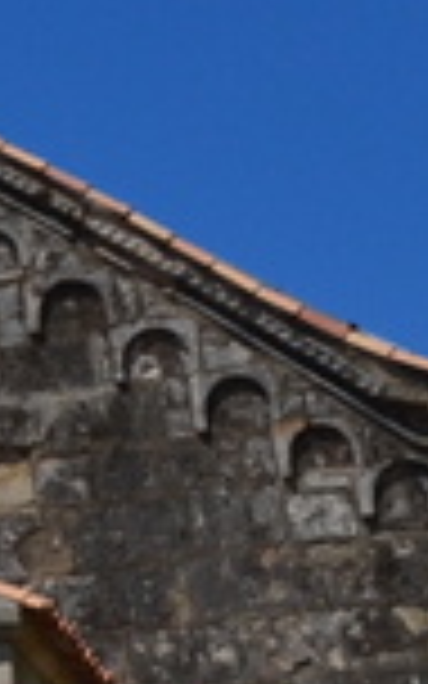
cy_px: -27
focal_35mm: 193
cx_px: -879
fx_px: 3602
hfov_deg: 6.2
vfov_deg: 10.7
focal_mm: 24
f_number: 11
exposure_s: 1/500
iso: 360
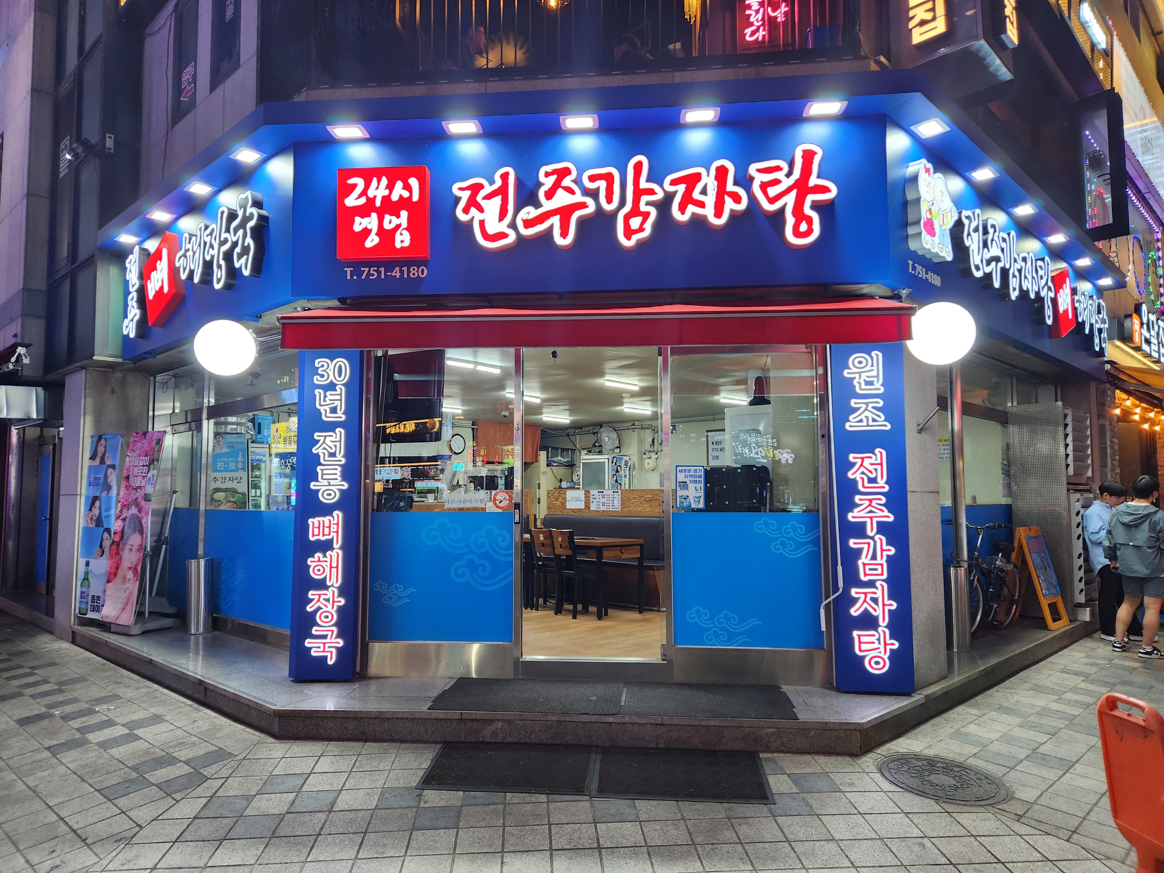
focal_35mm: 23
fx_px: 773
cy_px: 436
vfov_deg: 58.9
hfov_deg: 73.9
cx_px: 582
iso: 200
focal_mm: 5.4
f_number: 1.8
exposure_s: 1/120
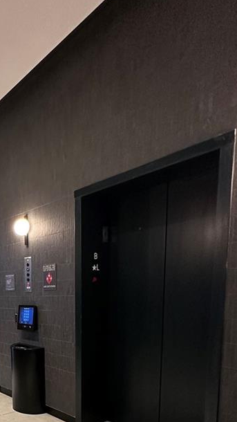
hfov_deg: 33.0
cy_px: 340
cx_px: -36
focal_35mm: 30
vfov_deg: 59.1
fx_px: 335
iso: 250
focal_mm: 2.22
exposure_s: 1/60
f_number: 2.2
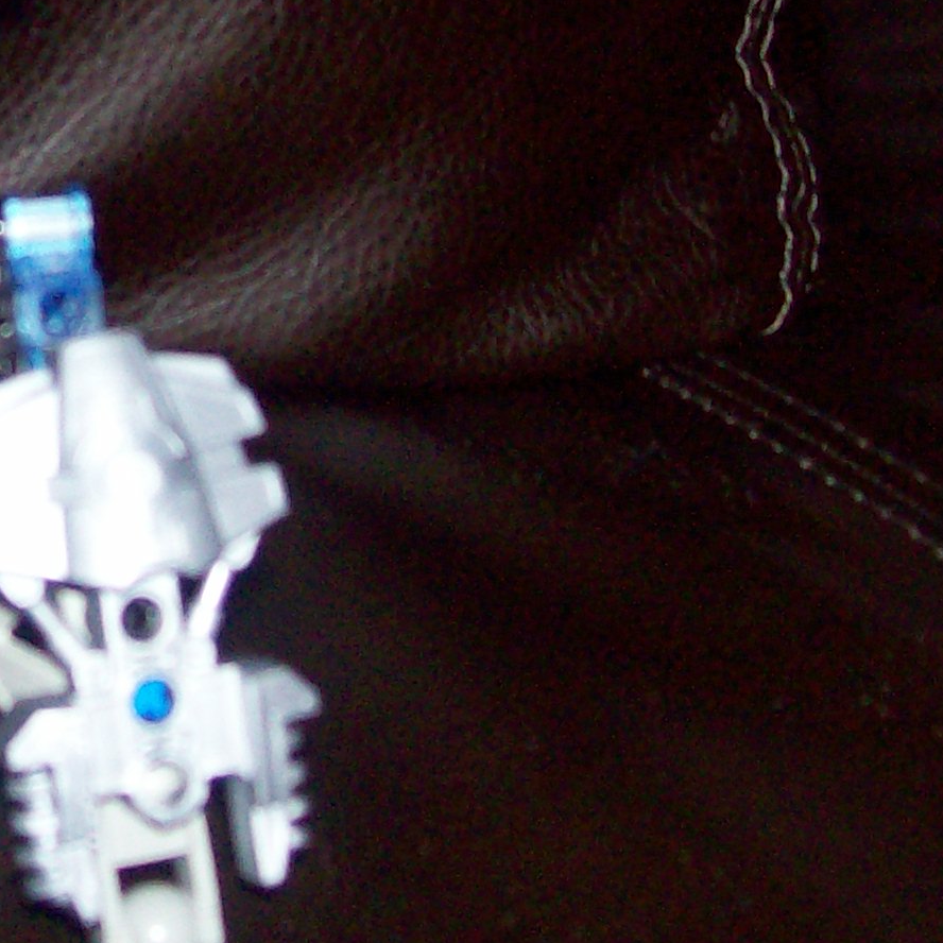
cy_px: 160
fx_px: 3144
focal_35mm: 102
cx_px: -154
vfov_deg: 16.9
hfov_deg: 16.4
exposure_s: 1/64
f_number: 2.7
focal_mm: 6
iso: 140
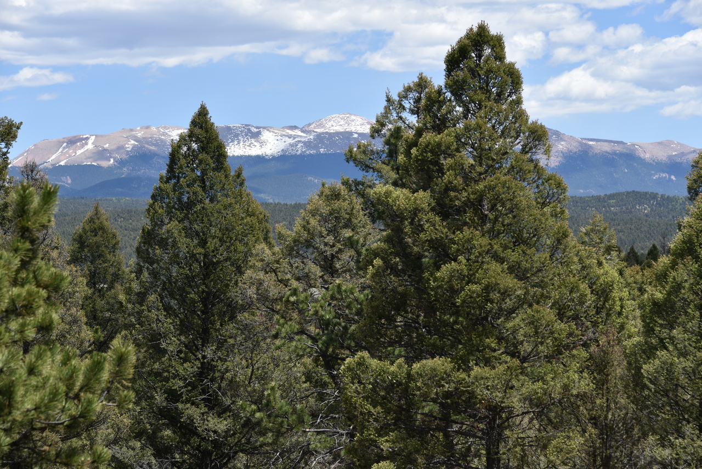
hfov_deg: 19.5
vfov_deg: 13.0
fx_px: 2048
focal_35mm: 105
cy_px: 234
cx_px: 351
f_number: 8
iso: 100
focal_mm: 105
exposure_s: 1/250
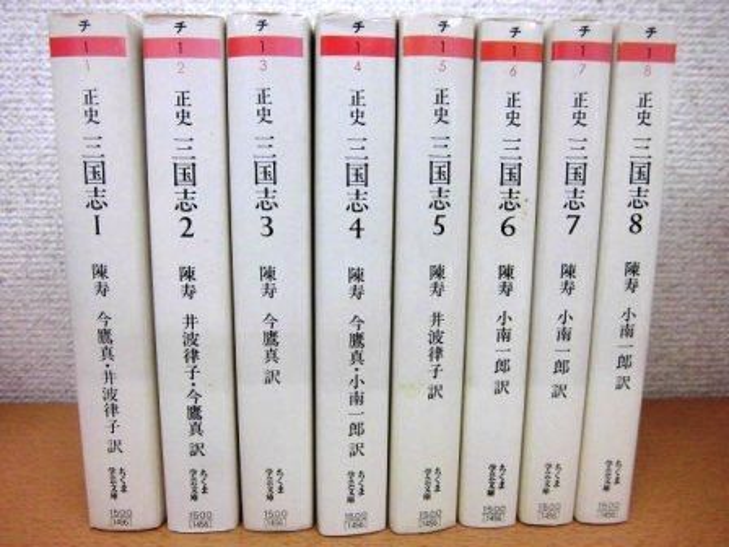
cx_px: 364
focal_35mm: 26
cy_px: 274
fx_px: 548
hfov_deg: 67.3
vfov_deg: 53.1
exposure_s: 1/60
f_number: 2.8
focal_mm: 4.7
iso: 100
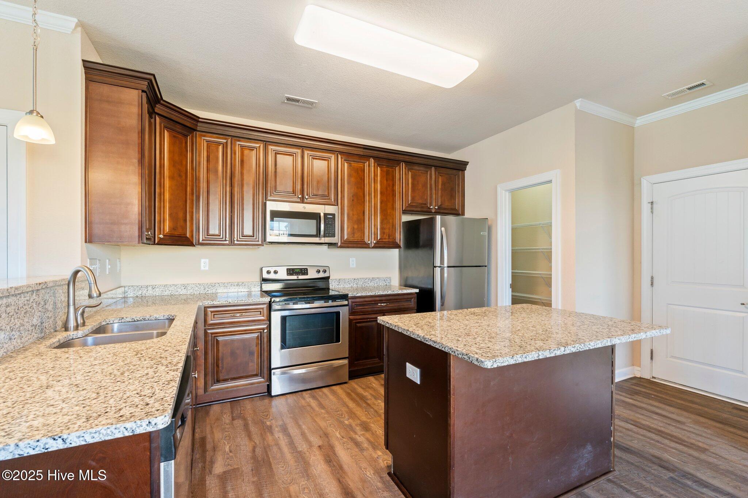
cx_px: 374
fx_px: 332
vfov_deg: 73.7
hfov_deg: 96.7
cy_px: 249
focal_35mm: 16
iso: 400
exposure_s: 1
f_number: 9
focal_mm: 16
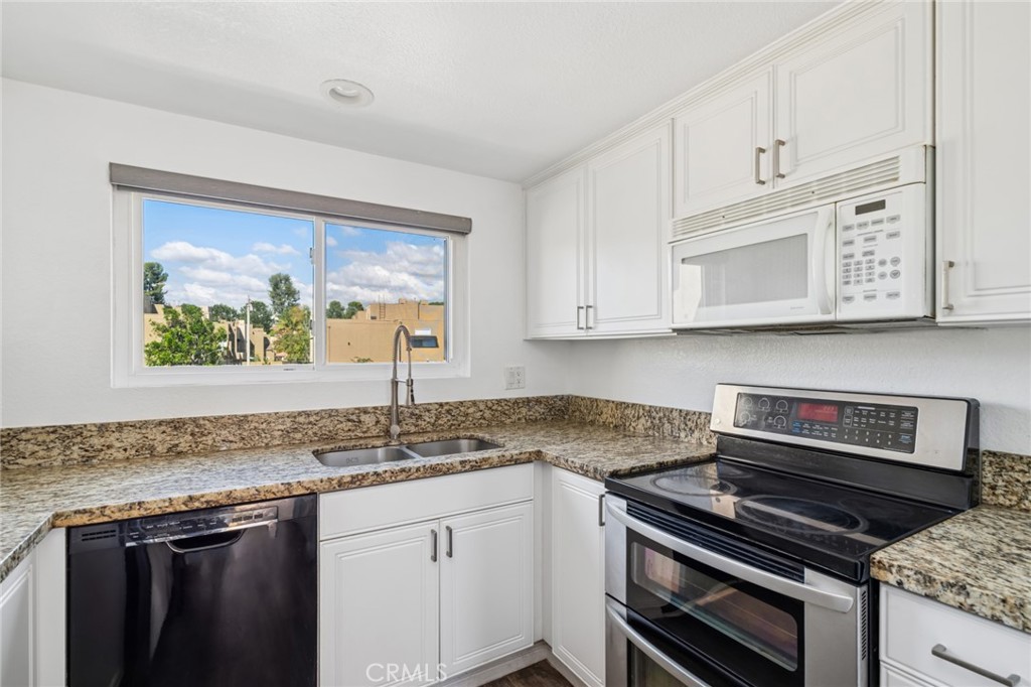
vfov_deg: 73.7
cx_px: 516
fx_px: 458
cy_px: 344
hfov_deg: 96.8
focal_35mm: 16
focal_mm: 16
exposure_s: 1/30
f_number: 8
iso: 80
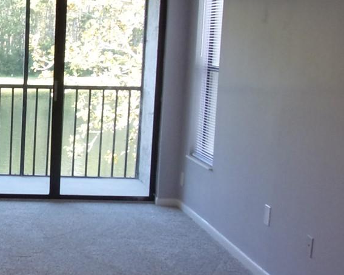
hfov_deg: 26.7
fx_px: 672
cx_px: -23
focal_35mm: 66
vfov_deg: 23.1
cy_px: 141
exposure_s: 1/34
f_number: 3.3
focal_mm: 4.3
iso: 115
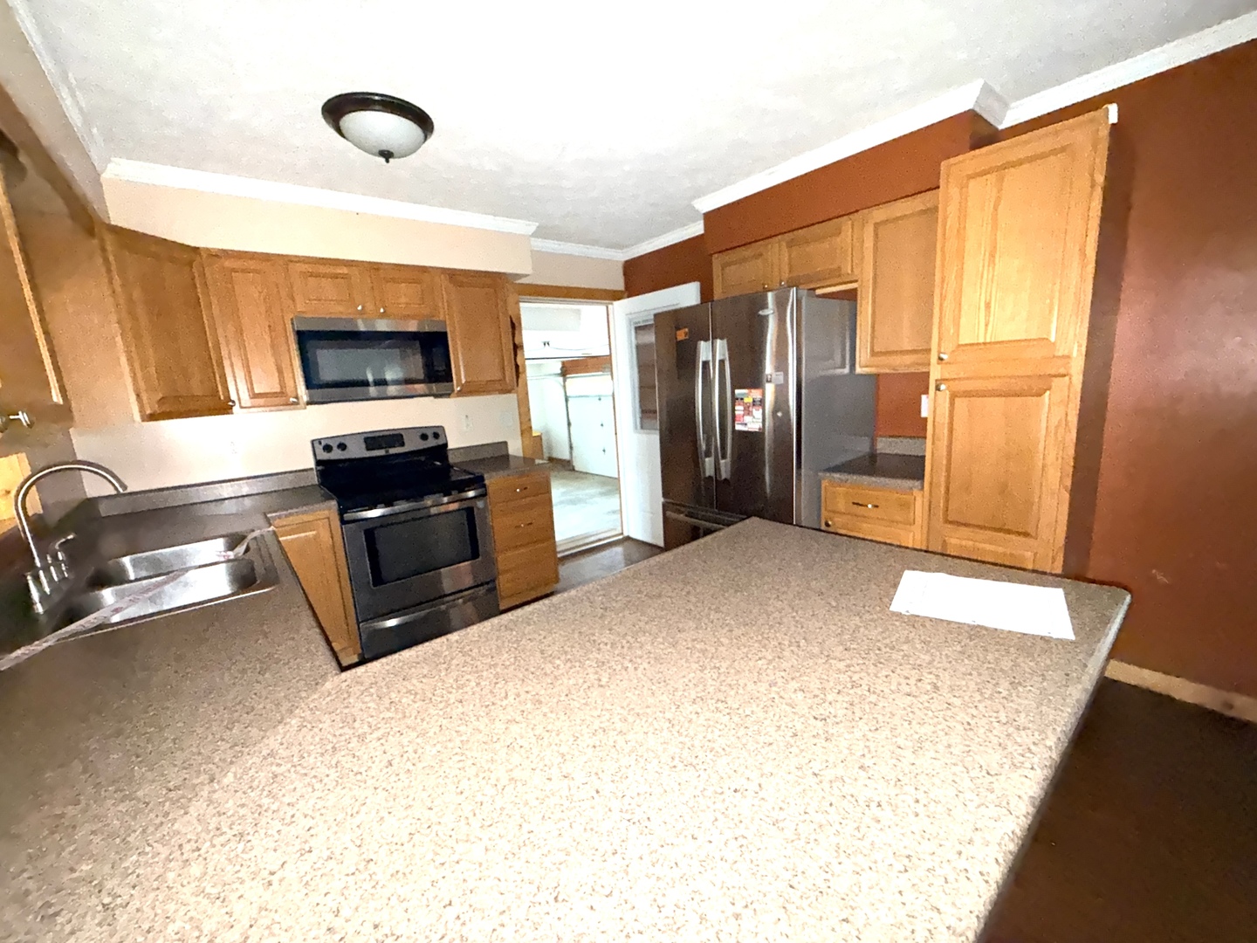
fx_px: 508
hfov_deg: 102.1
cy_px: 472
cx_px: 628
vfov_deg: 85.7
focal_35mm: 14
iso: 2000
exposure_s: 1/30
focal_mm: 2.22
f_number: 2.2
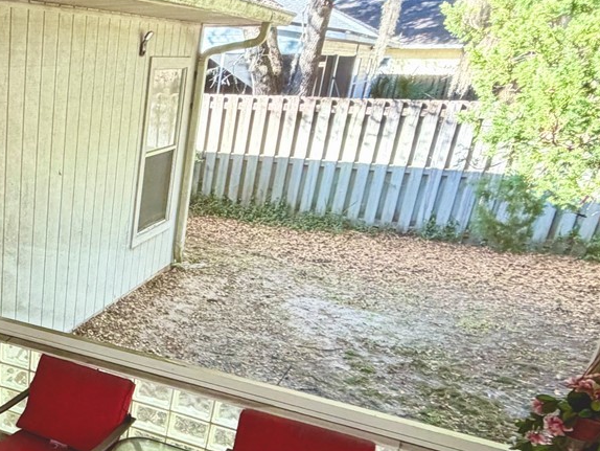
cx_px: -30
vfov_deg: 35.8
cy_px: 352
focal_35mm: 39
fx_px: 676
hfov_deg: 40.4
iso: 250
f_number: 2.2
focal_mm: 2.22
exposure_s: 1/121
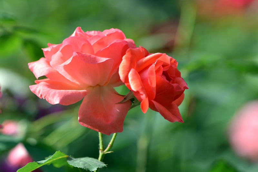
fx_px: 1433
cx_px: 129
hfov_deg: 10.3
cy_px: 86
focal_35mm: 200
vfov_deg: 6.9
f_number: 4
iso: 100
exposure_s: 1/320
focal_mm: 200
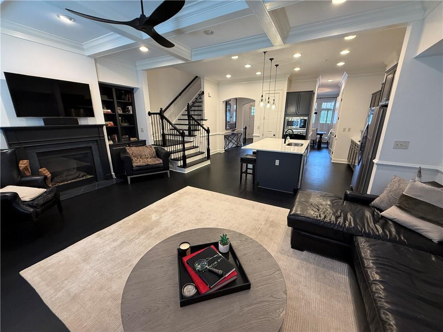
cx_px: 222
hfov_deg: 102.1
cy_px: 166
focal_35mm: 14
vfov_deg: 85.7
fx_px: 179
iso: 320
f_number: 2.2
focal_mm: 2.22
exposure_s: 1/60
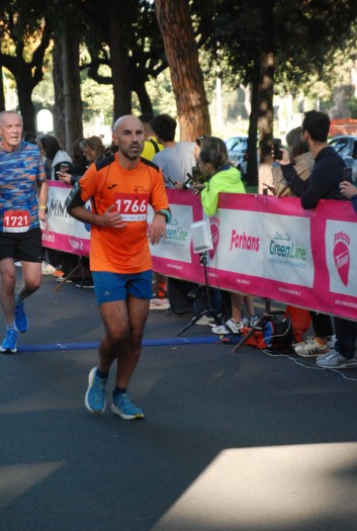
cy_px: 254
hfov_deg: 10.7
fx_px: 1901
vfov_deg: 15.9
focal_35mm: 129
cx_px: 164
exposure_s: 1/320
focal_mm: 75
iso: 1000
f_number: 5.6
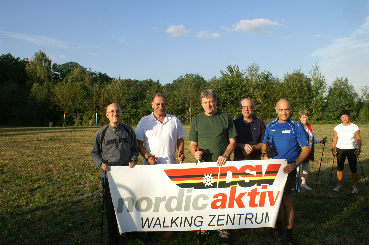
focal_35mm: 27
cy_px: 122
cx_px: 184
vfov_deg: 47.8
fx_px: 276
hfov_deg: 67.5
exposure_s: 1/125
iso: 100
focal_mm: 18
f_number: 10
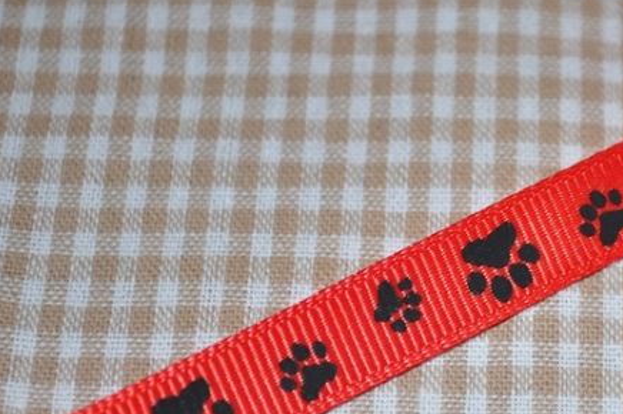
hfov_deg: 16.7
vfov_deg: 11.3
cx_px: 546
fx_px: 2092
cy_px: 293
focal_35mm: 121
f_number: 5.3
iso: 200
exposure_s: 1/60
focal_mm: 44
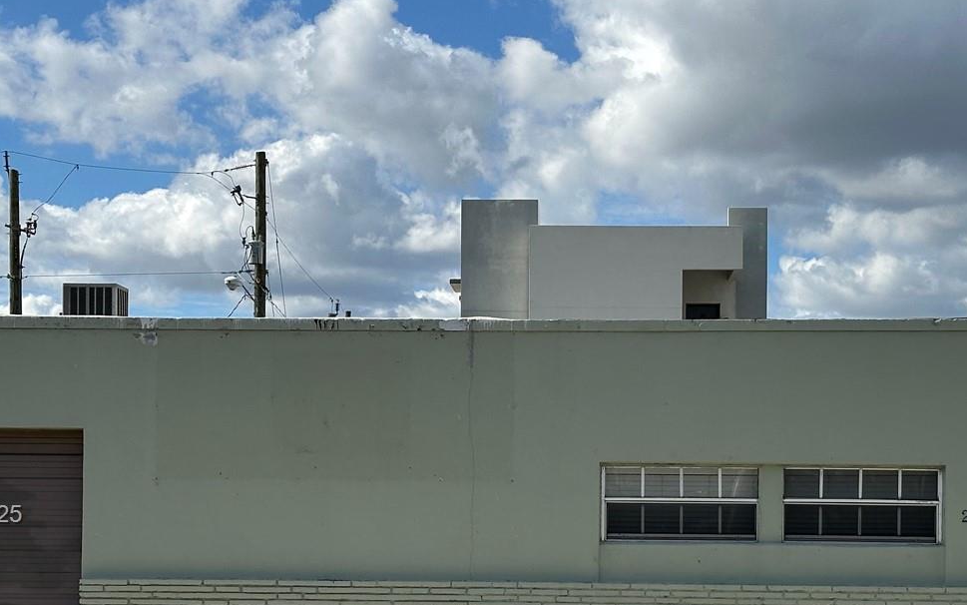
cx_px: 510
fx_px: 2214
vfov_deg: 15.4
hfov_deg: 24.6
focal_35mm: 84
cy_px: 516
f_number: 1.78
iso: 64
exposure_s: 1/6623
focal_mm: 6.86
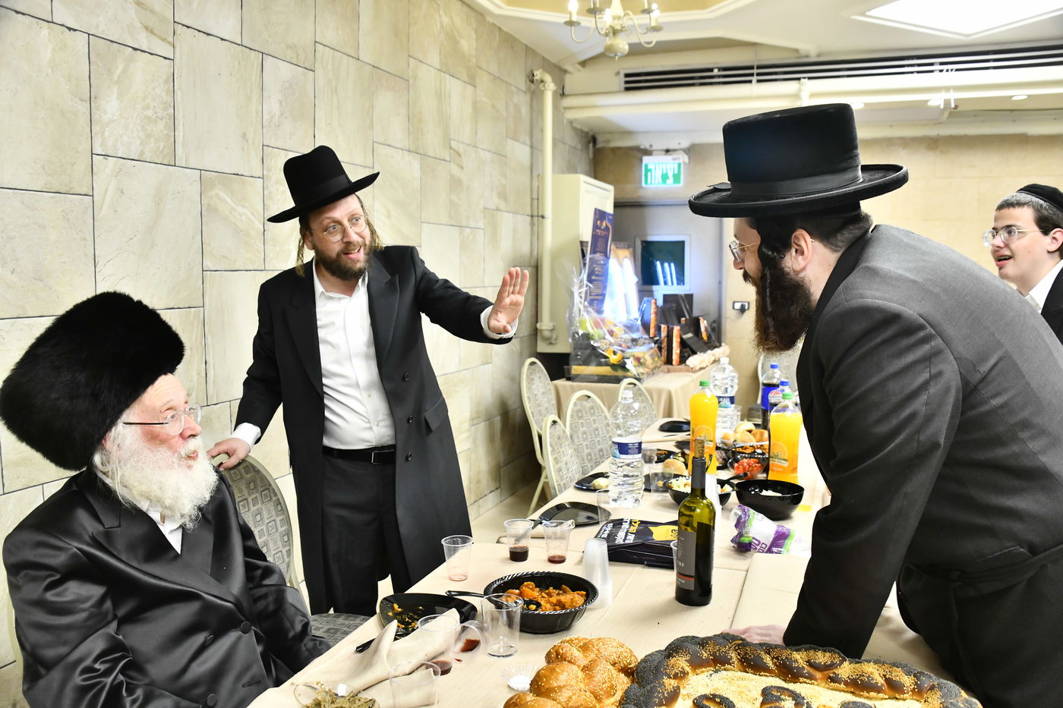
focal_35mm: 32
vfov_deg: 41.1
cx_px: 532
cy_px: 354
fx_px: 945
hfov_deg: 58.7
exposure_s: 1/200
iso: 2500
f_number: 5.6
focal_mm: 32
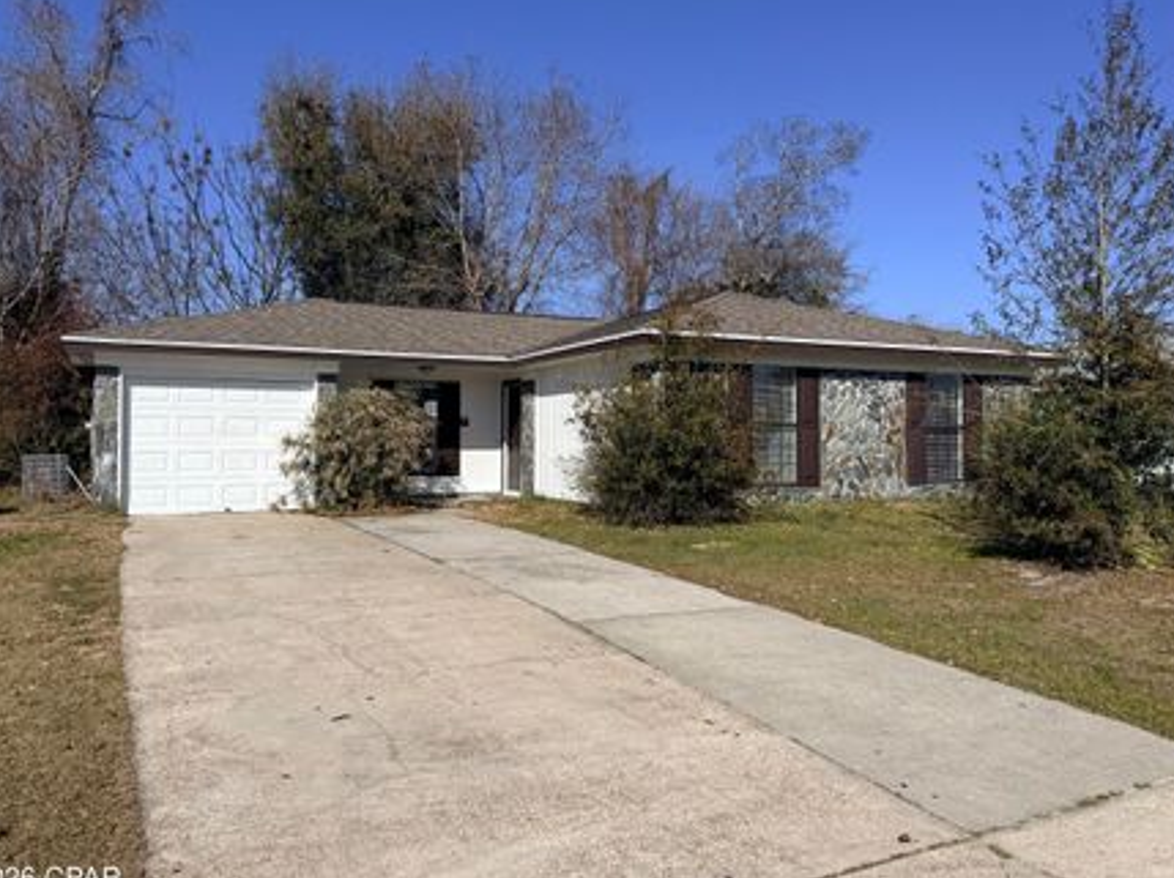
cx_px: 632
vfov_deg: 49.7
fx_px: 949
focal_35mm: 28
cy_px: 412
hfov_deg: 63.4
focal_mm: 6.76
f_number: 1.78
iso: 80
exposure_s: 1/8130
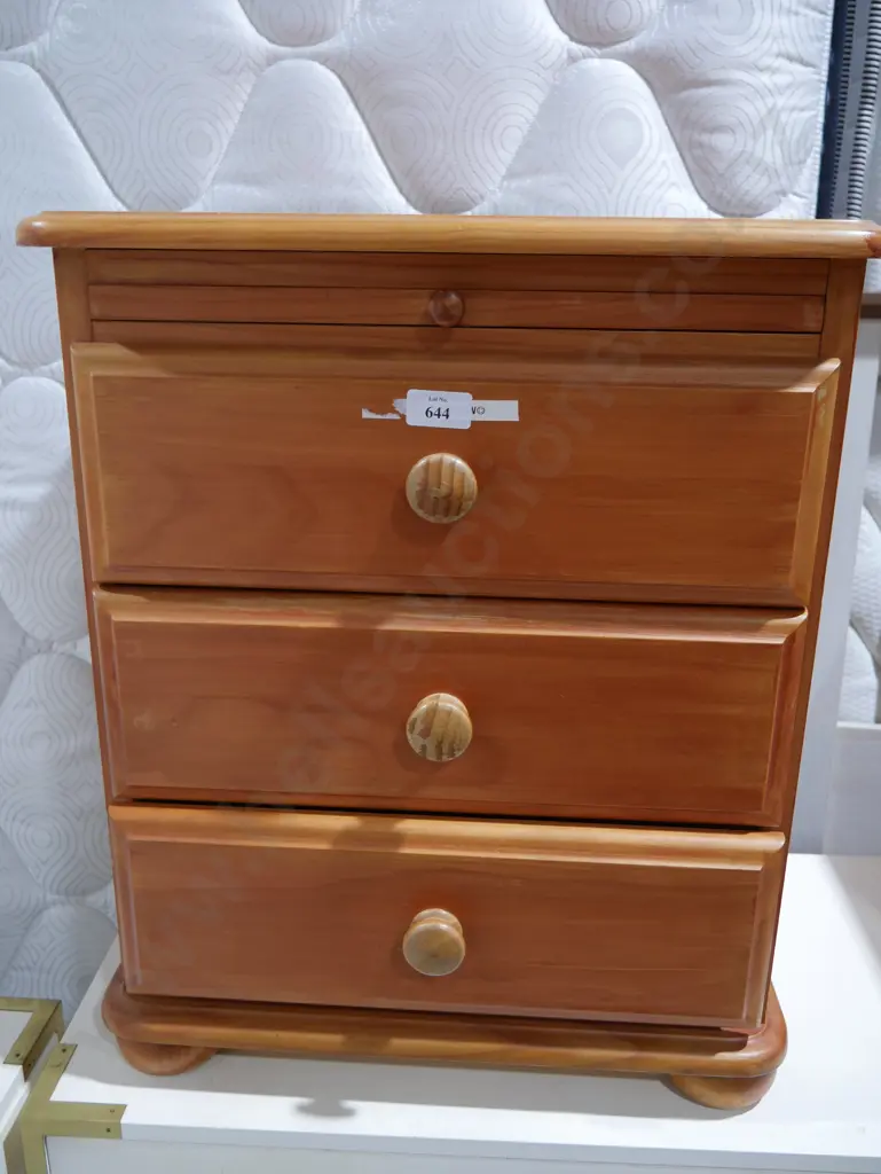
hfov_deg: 46.8
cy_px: 587
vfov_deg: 59.9
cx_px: 440
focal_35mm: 30
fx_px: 1017
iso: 400
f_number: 3.6
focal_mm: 15
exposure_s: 1/60
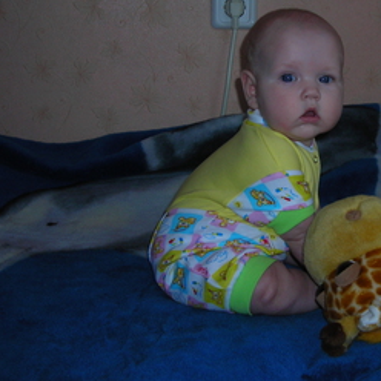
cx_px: 324
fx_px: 760
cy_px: 138
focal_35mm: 61
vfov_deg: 28.0
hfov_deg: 27.4
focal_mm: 6.3
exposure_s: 1/60.1
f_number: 3.2
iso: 50
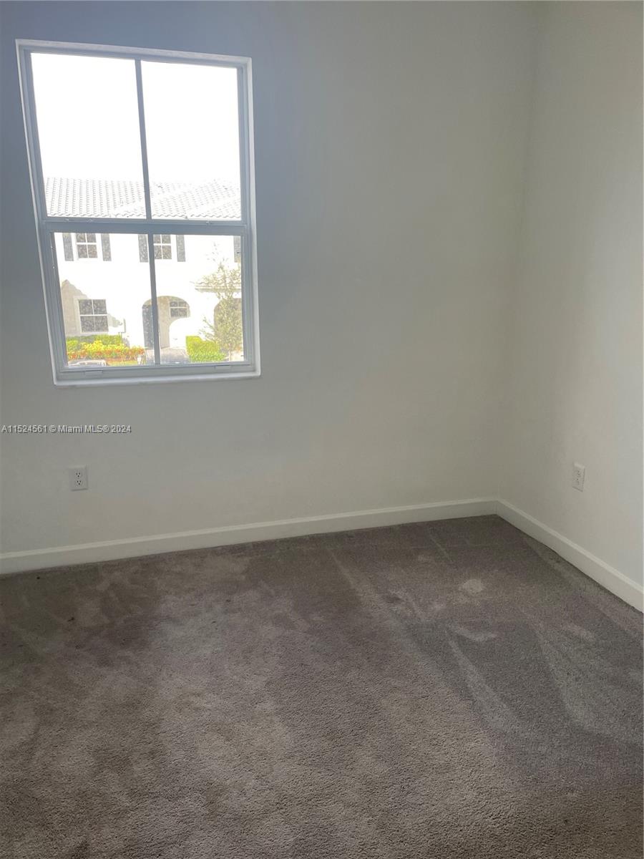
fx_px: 645
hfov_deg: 53.1
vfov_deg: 67.3
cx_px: 322
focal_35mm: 26
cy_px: 430
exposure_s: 1/121
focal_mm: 4.2
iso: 50
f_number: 1.6
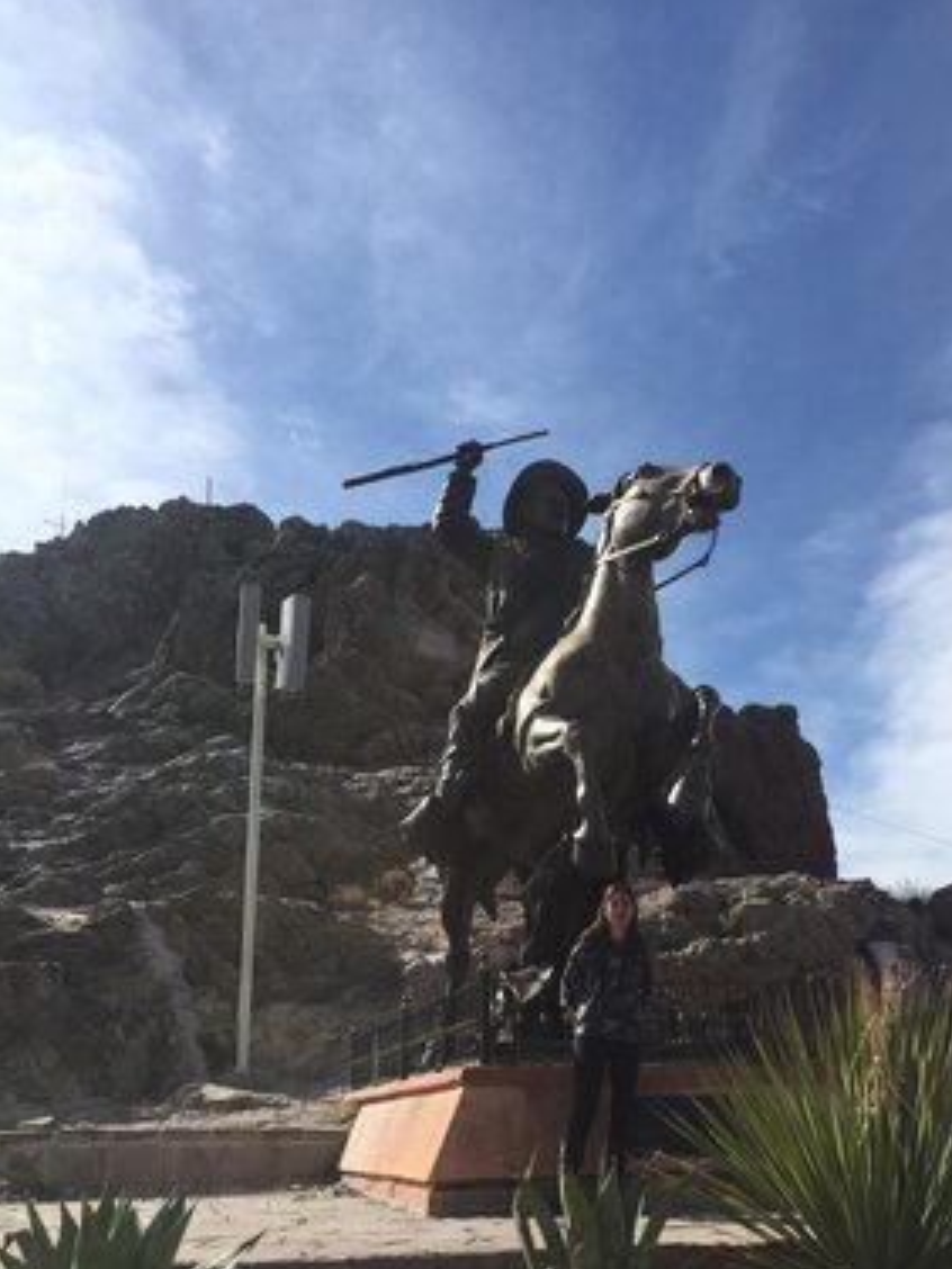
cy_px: 742
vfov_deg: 49.9
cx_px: 598
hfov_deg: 38.4
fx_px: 1357
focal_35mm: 37
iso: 32
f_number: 2.2
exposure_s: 1/2639
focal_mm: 4.15
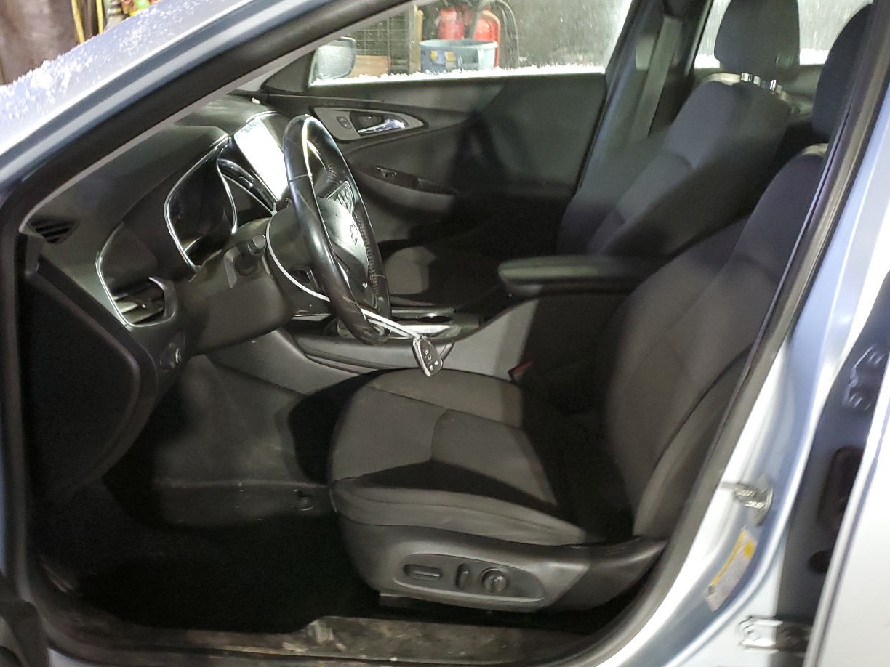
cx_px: 374
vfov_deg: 41.5
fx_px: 874
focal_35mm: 34
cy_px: 411
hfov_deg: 53.7
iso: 358
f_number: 1.5
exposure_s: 1/30
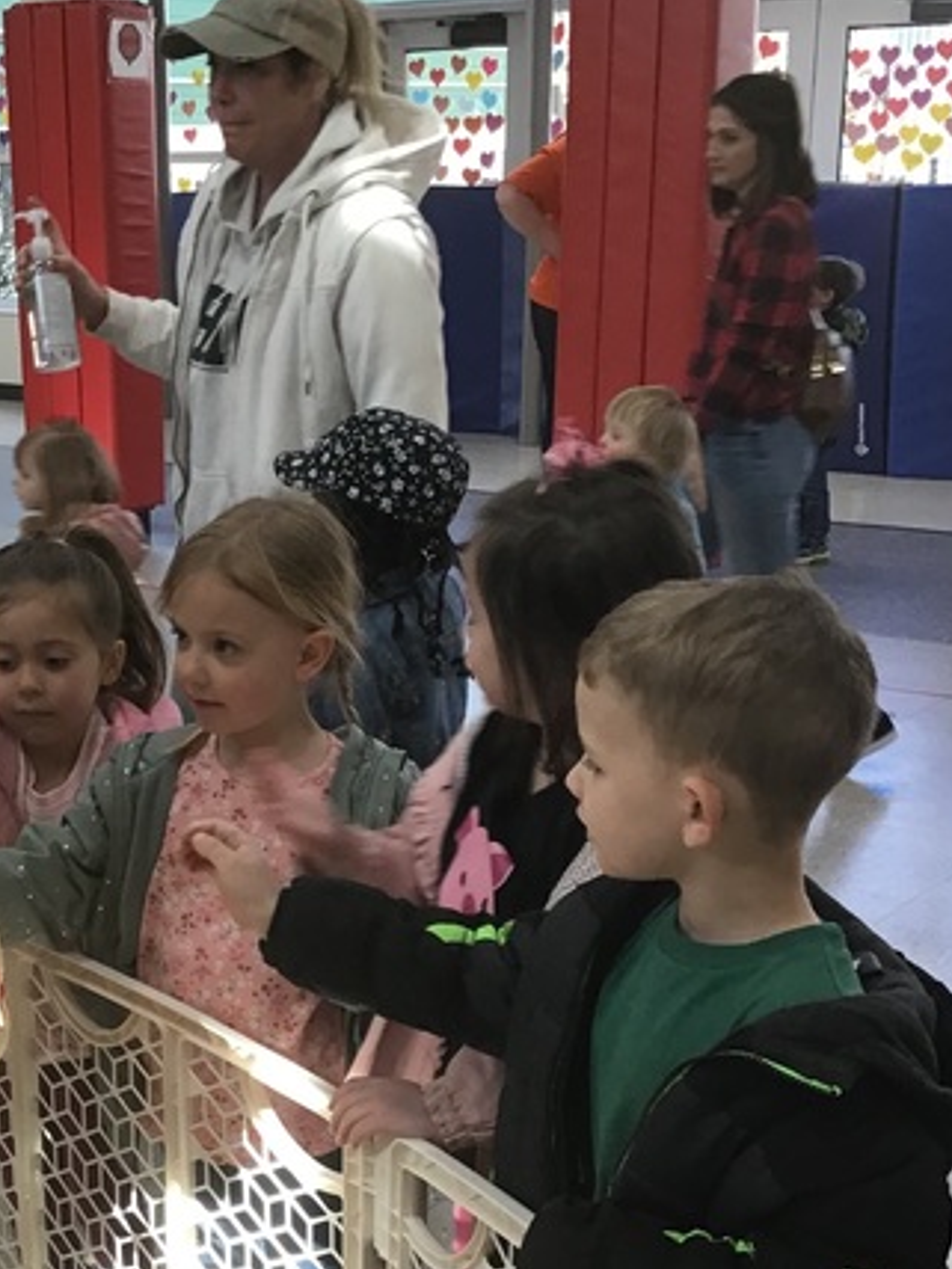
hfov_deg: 24.9
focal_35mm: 58
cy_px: 922
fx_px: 2127
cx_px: 237
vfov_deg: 32.7
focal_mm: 3.3
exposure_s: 1/30
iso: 50
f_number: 2.4
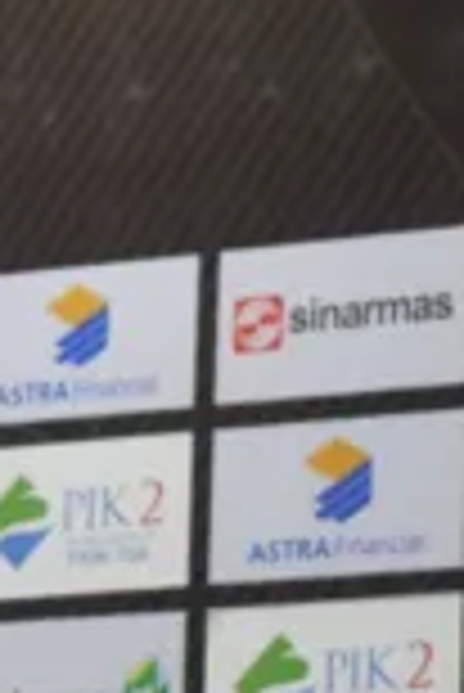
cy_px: 682
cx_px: -394
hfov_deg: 4.5
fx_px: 5841
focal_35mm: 303
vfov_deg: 6.8
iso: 3200
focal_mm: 55
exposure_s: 1/80
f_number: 5.6
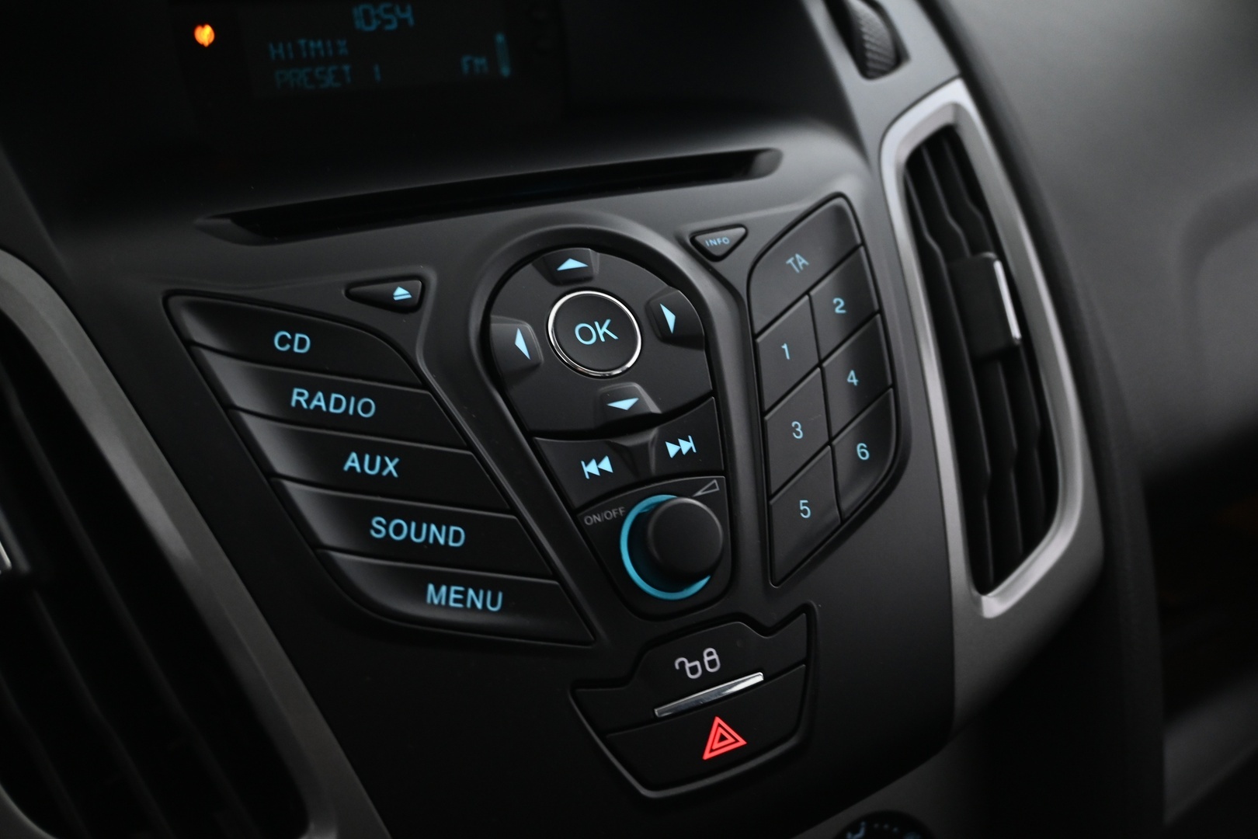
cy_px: 420
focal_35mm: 32
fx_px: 1127
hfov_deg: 58.3
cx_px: 629
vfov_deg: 40.8
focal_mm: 21.5
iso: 1600
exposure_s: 1/13
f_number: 4
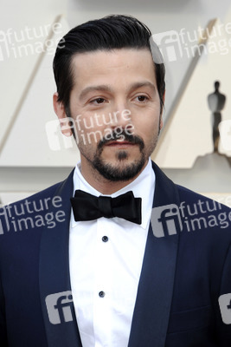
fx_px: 2019
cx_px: 116
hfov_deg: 6.5
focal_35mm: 210
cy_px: 174
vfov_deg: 9.8
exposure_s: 1/250
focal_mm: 210
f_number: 8
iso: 800
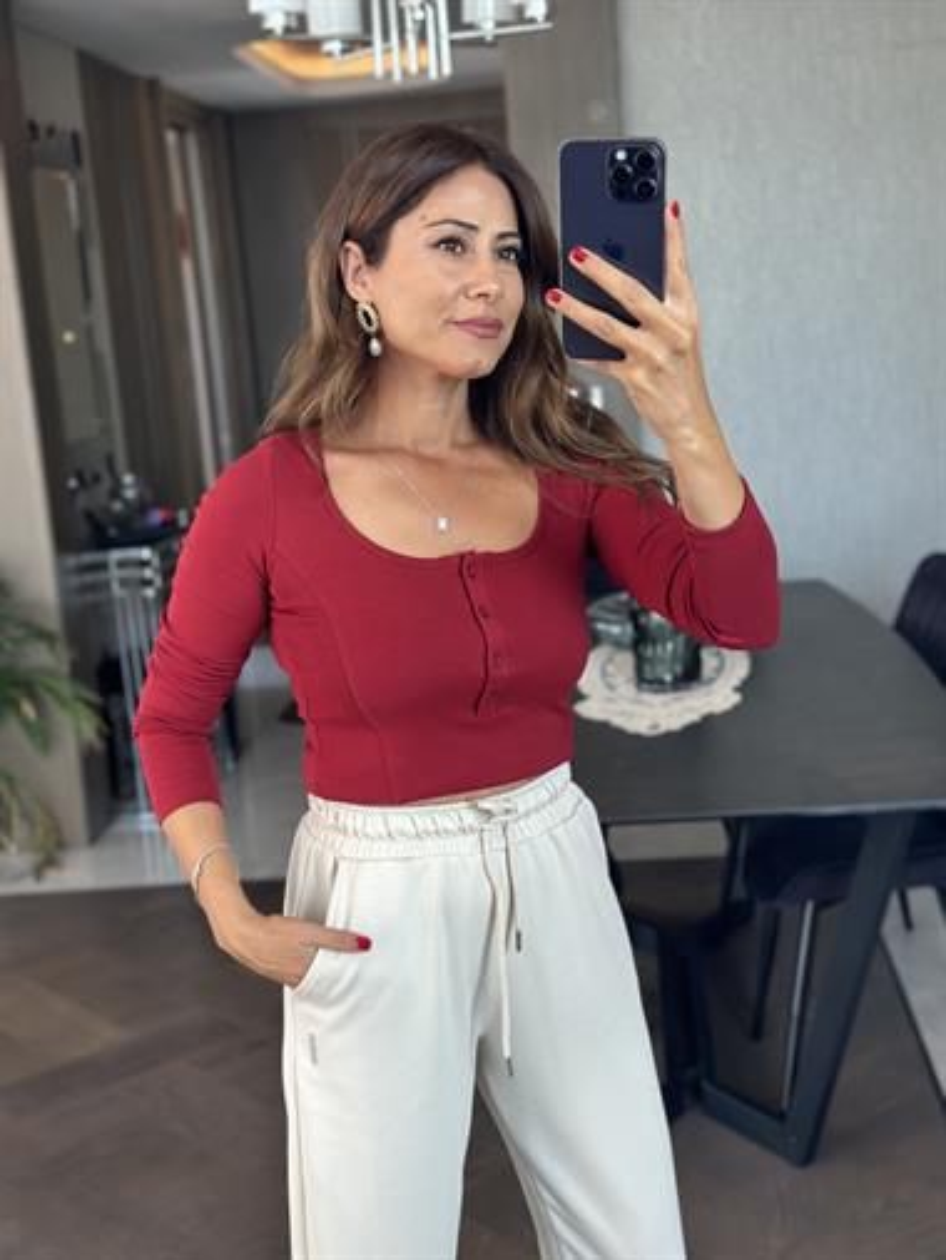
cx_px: 473
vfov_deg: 39.6
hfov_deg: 30.3
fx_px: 1748
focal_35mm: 48
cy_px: 630
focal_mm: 6.86
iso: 125
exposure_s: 1/116
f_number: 1.78
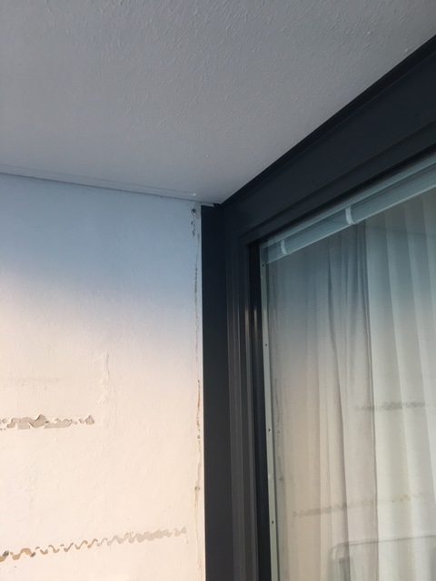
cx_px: 218
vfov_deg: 61.7
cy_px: 290
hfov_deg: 48.2
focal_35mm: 29
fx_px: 487
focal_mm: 4.15
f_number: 2.2
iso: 25
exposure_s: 1/33
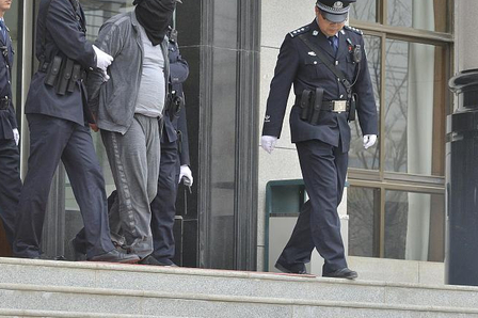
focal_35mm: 242
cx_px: 146
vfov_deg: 5.7
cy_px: 100
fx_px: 3211
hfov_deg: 8.5
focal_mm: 155
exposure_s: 1/640
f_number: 13
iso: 1100
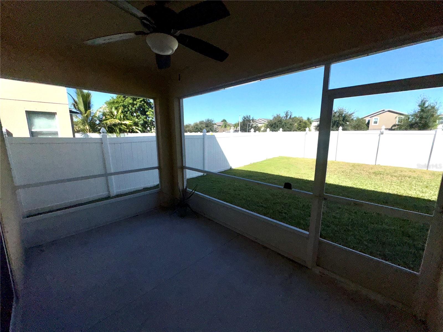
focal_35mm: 14
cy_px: 166
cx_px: 222
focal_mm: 2.22
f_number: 2.2
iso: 32
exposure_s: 1/8065
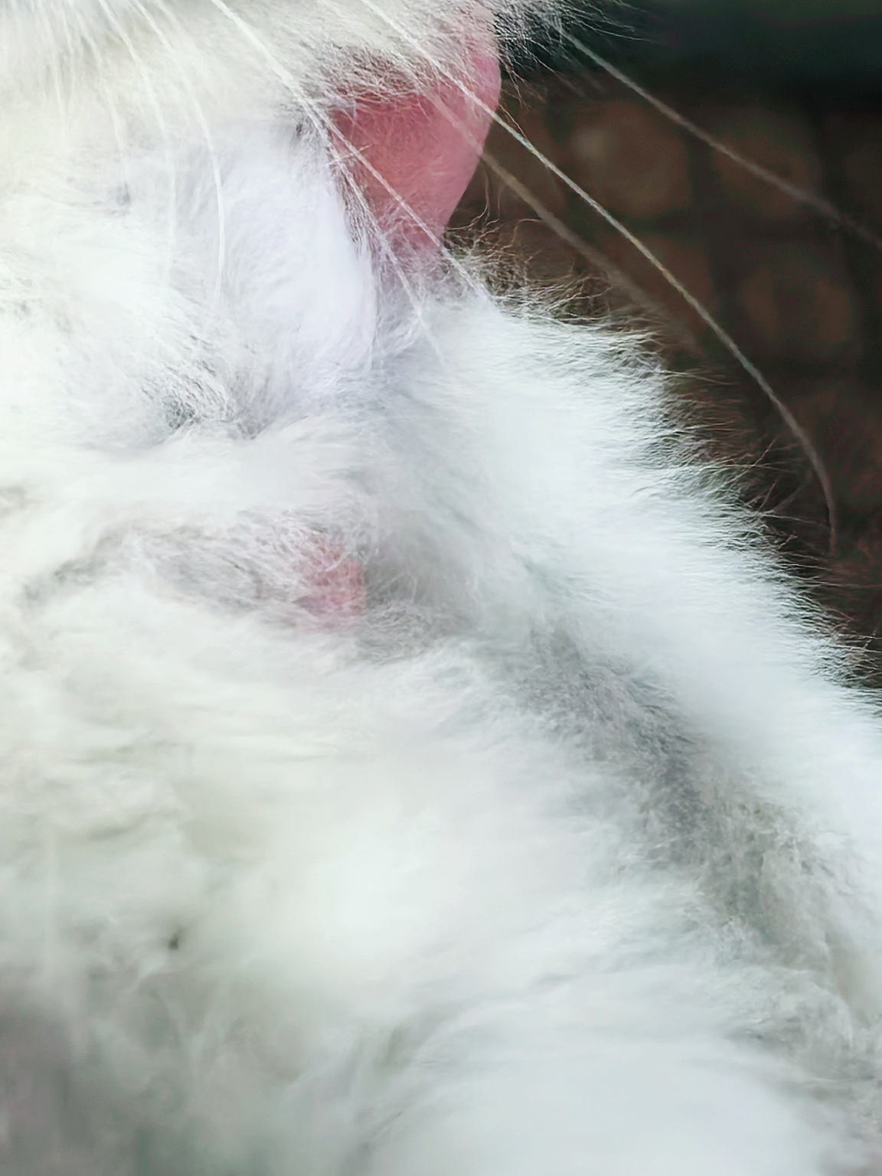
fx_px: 2446
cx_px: -153
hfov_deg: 19.4
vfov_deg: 26.5
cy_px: 237
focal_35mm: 72
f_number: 2
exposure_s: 1/100
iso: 1000
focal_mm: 5.75
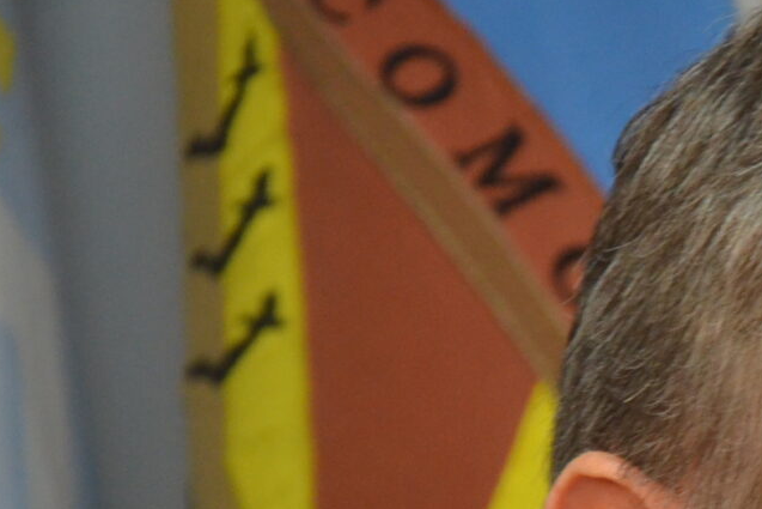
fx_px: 10449
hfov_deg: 4.2
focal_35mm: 494
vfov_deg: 2.8
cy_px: 635
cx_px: 1056
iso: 1600
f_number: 5.6
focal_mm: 105
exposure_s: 1/50
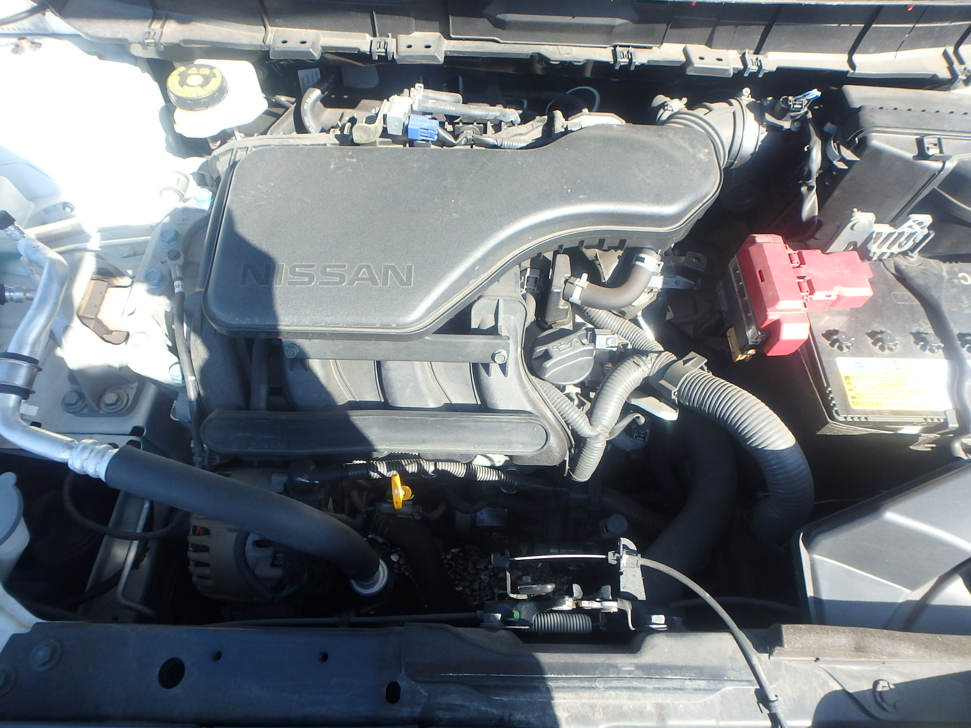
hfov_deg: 79.0
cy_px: 364
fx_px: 589
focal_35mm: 21
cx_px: 486
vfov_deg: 63.4
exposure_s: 1/200
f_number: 3.5
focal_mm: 3.7
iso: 125
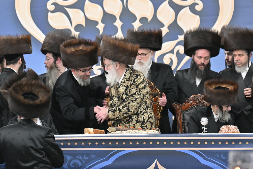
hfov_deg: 6.9
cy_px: 84
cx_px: 126
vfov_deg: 4.6
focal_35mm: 300
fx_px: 2108
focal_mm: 200
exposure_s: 1/320
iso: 1250
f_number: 2.8
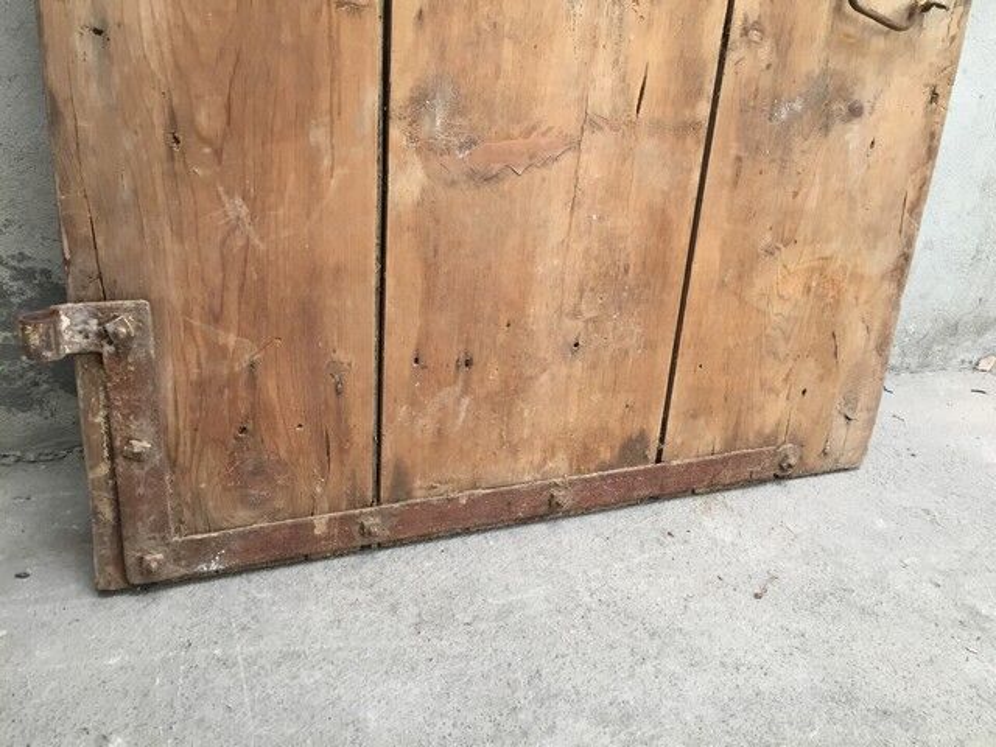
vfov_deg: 48.2
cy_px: 374
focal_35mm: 29
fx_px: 834
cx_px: 498
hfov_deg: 61.7
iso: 80
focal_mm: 4.15
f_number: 2.2
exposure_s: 1/33
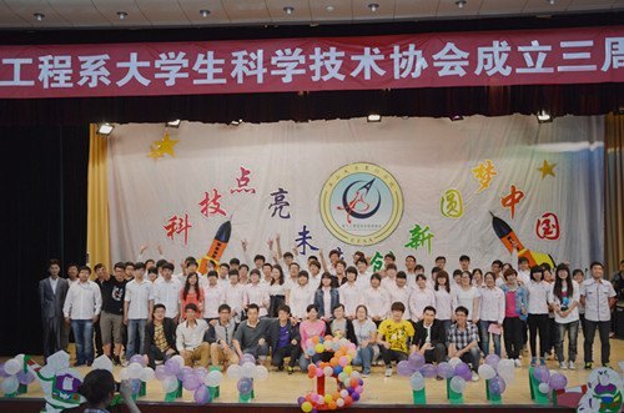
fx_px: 726
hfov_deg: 46.5
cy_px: 206
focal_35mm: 42
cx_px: 312
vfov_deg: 31.7
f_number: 4
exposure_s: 1/40
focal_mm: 28
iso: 400
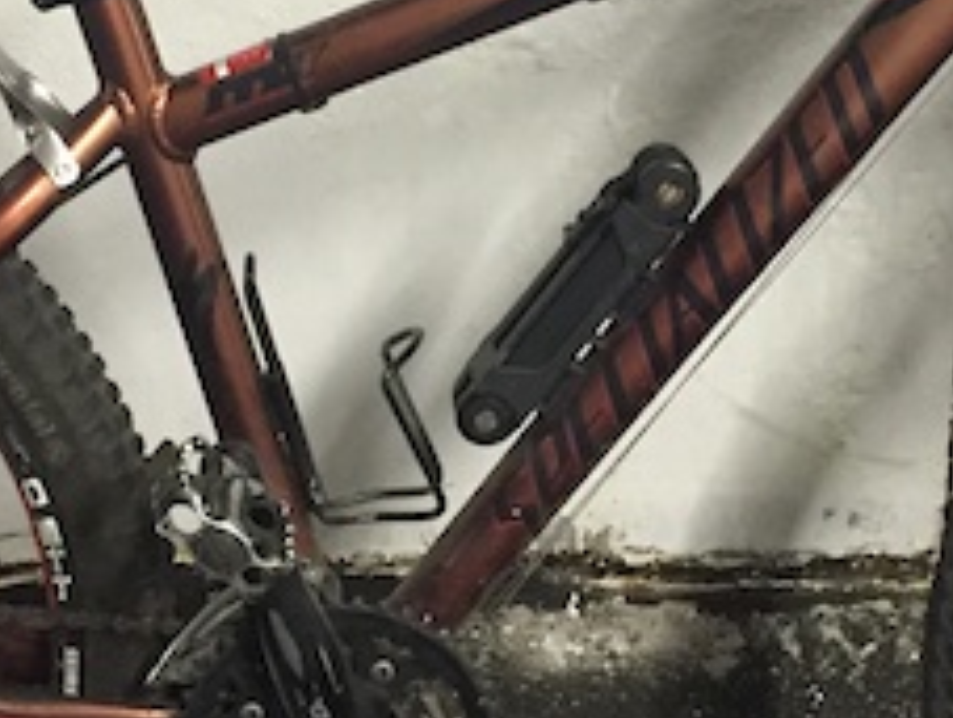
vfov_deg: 14.5
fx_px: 2813
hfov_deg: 19.2
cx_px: 487
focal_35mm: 102
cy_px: 223
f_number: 2.2
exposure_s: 1/15
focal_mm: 4.15
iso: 250
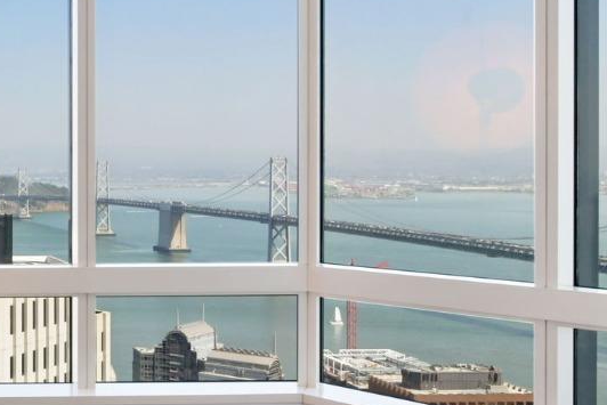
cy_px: 170
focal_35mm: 62
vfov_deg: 21.9
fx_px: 1046
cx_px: -126
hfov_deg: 28.2
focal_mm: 22
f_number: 11
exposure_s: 1/50
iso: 400
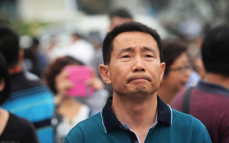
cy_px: 70
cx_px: 115
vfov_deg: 6.4
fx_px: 1279
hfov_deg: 10.2
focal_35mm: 205
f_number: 5.3
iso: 1250
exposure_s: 1/1250
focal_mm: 200
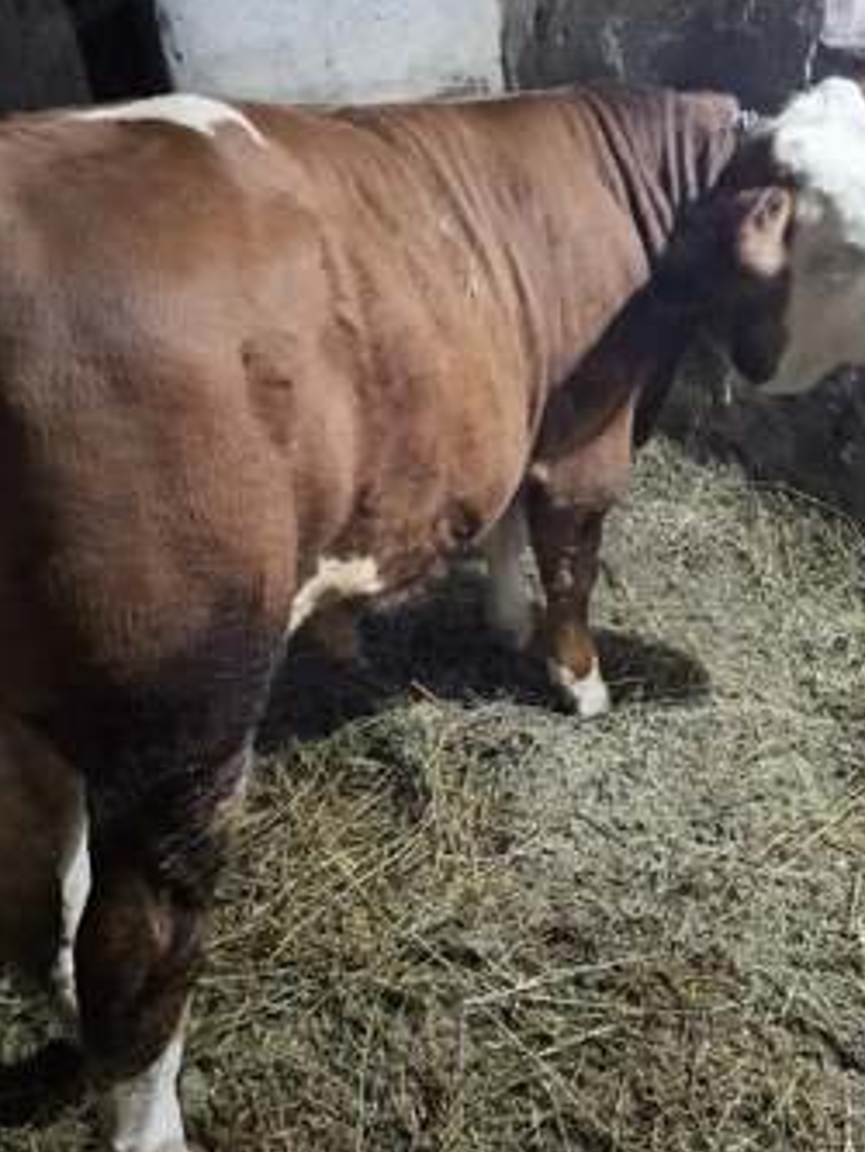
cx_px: 484
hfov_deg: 46.7
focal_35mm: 30
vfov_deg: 59.9
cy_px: 547
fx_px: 999
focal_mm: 4.69
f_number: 1.8
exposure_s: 1/10
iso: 1600
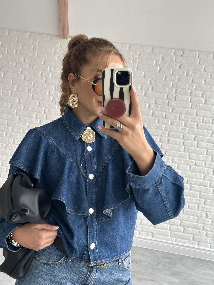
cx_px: 107
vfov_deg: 39.7
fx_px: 396
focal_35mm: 48
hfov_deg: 30.3
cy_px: 142
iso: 64
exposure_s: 1/121
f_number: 1.78
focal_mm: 6.86
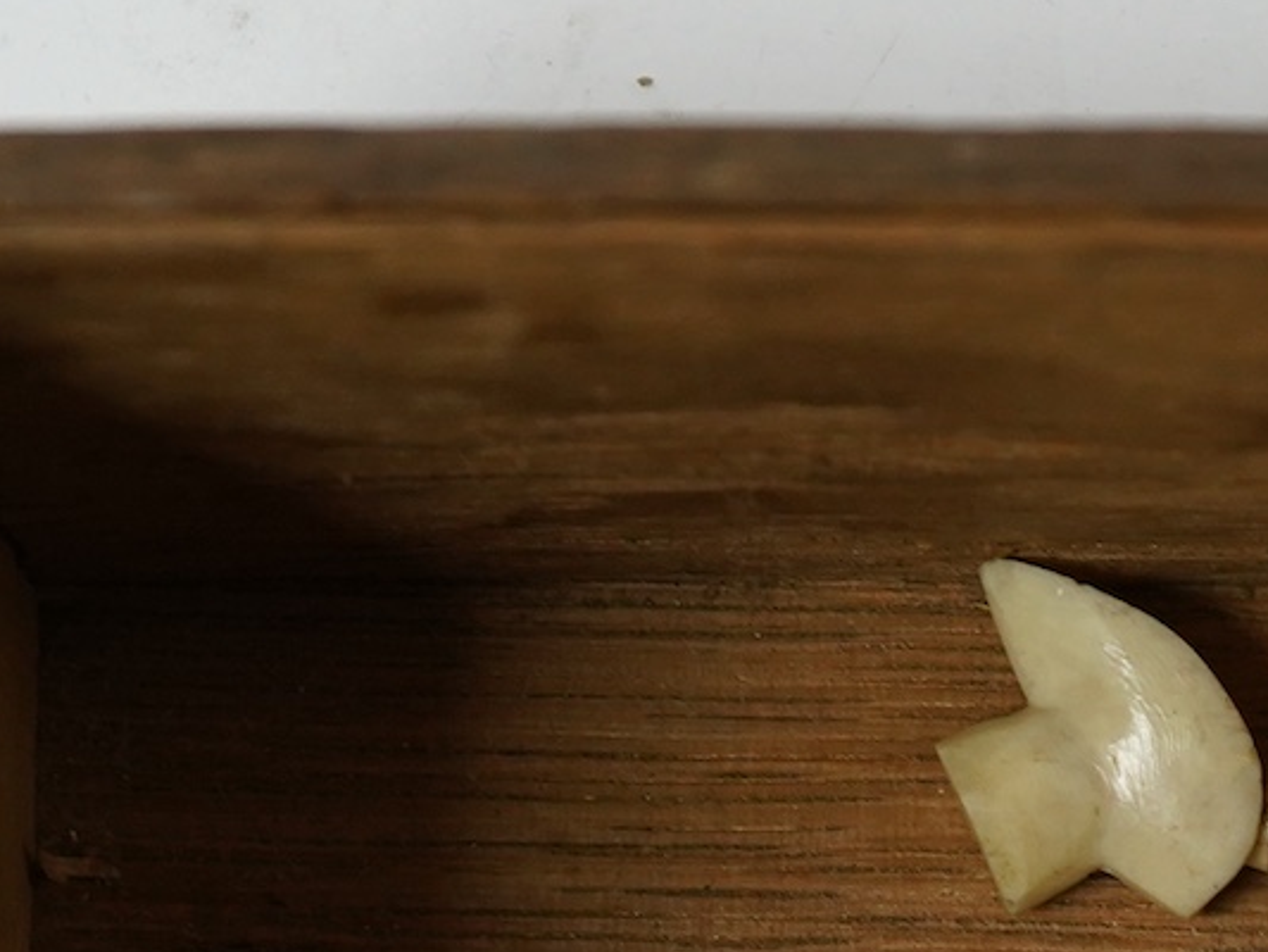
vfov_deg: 10.1
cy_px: 1038
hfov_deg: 13.4
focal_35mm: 146
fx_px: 5349
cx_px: 1112
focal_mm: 30
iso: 1250
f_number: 5
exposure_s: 1/125
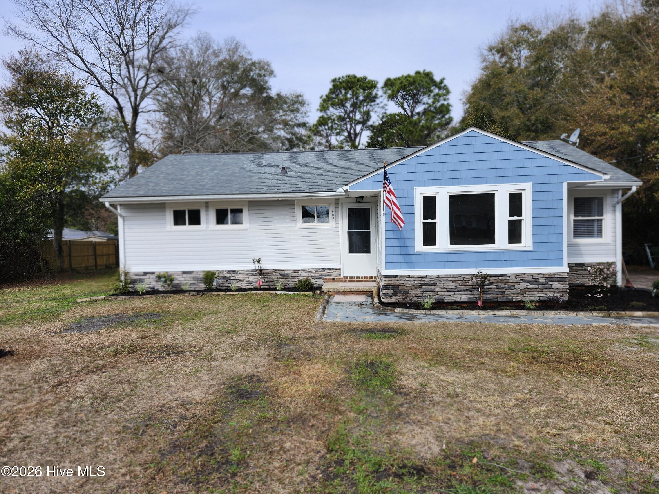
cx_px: 330
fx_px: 438
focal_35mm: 23
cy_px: 247
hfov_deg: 73.9
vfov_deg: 58.9
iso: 25
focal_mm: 5.54
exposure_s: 1/1202
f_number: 1.8
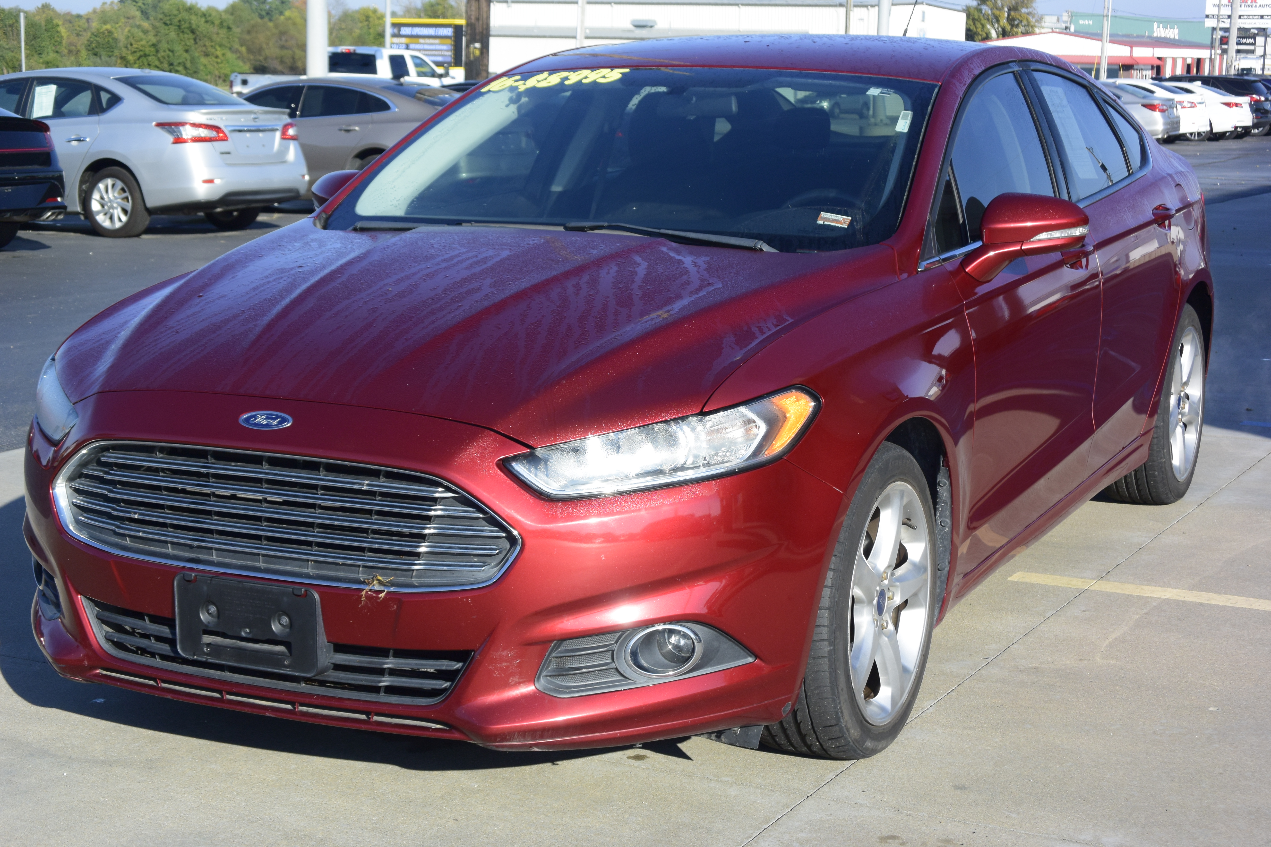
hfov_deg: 35.1
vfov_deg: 23.8
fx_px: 2012
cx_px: 636
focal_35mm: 57
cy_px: 424
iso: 160
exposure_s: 1/500
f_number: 4.8
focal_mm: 21.4
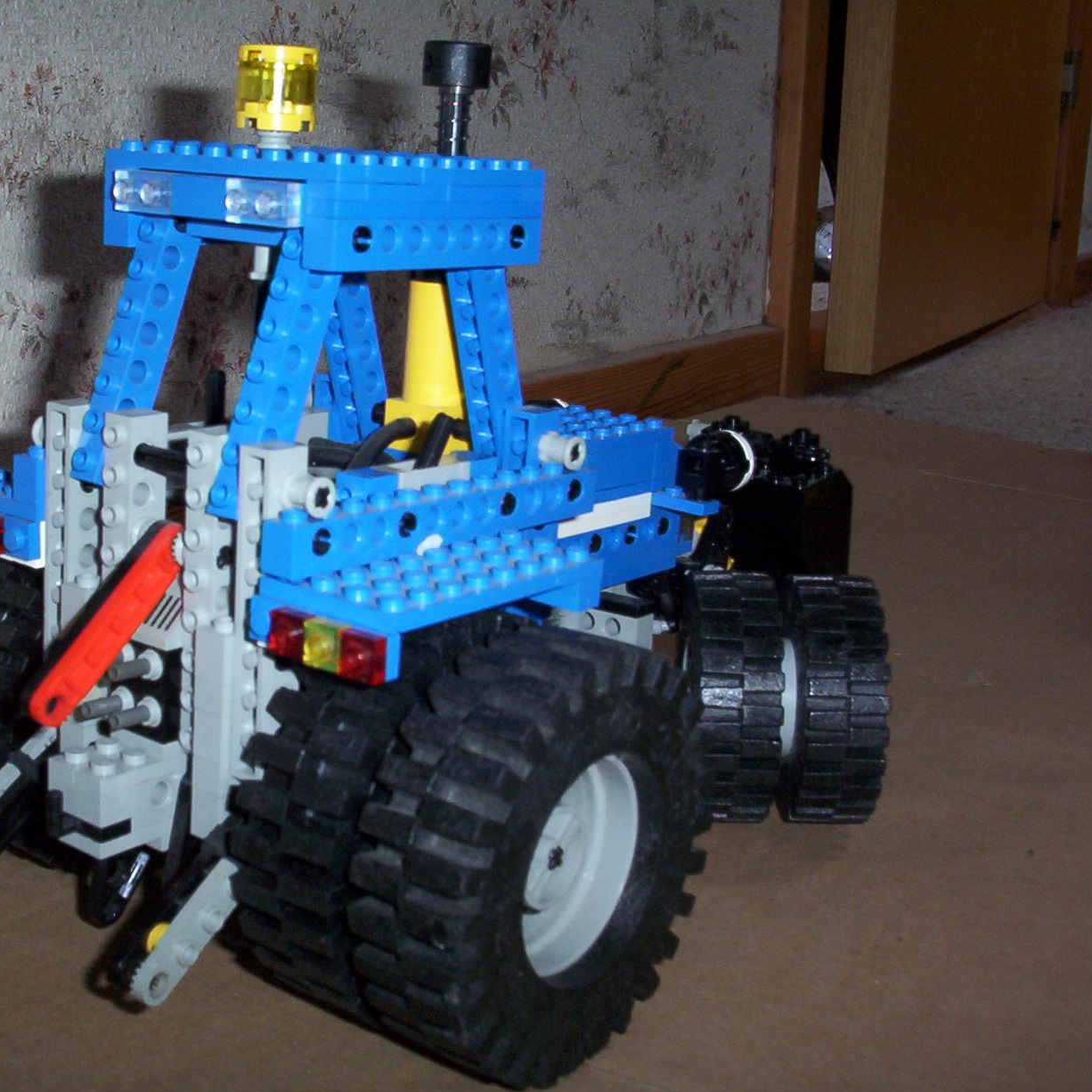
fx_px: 1642
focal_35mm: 46
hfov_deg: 36.5
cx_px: 391
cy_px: 548
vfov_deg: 36.8
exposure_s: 1/30
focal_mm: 6
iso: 140
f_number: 4.5
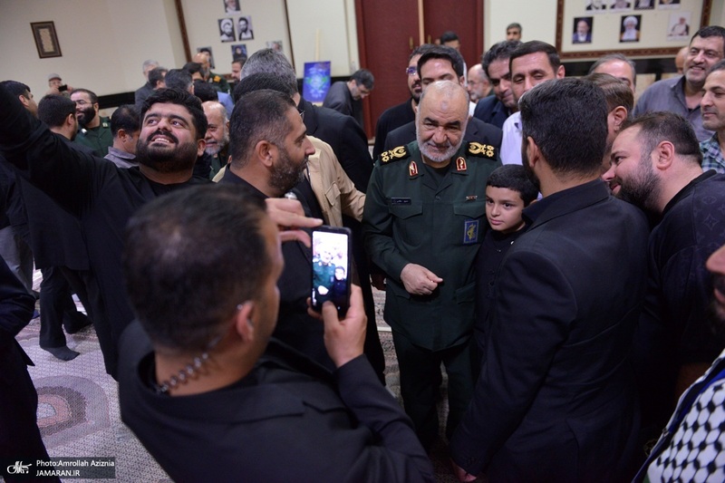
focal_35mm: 24
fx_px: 483
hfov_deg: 73.8
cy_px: 242
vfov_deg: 53.1
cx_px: 362
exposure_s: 1/80
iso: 3200
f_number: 2.8
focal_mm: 24
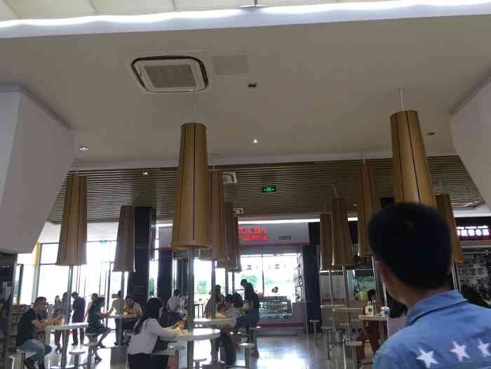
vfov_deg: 48.2
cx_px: 246
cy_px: 184
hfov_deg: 61.7
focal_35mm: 29
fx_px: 411
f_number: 2.2
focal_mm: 4.15
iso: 32
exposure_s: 1/33
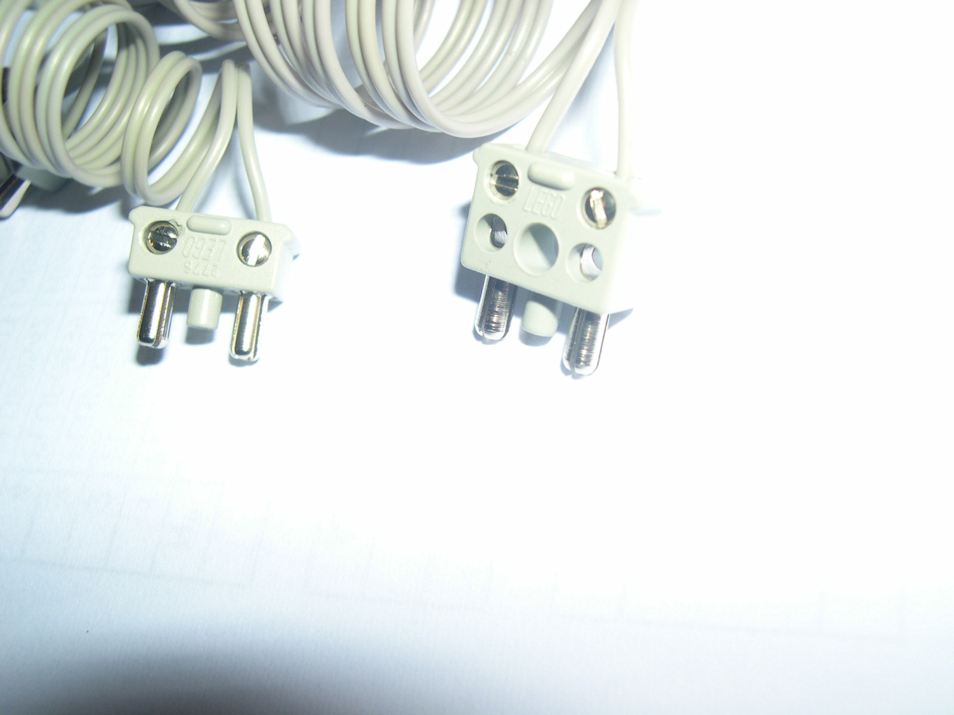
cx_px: 477
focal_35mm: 38
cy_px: 358
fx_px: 1047
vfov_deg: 37.7
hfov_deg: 49.0
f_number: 7.6
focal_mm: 8
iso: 100
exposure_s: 1/60
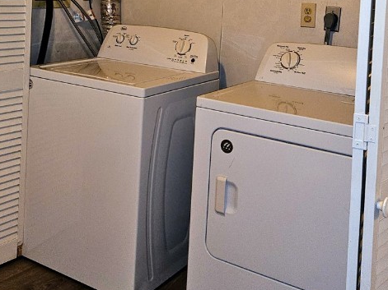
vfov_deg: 27.9
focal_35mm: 50
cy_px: 22
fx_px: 560
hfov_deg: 38.0
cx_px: 147
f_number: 1.8
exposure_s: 1/30
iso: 100
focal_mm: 5.4
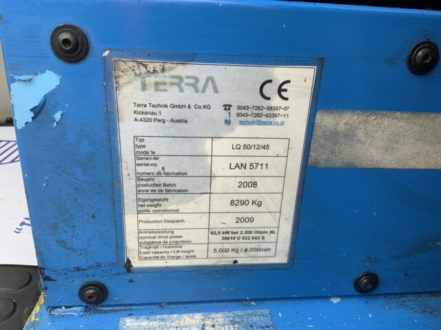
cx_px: 220
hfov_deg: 61.7
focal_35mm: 29
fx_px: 369
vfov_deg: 48.2
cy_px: 165
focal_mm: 3
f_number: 1.8
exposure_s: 1/122
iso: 25
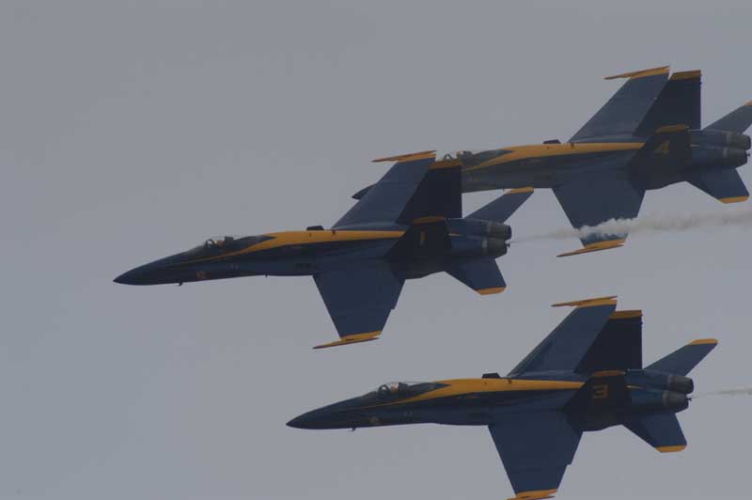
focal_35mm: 375
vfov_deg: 3.7
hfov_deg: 5.5
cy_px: 250
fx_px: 7827
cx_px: 376
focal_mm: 250
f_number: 7.1
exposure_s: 1/2500
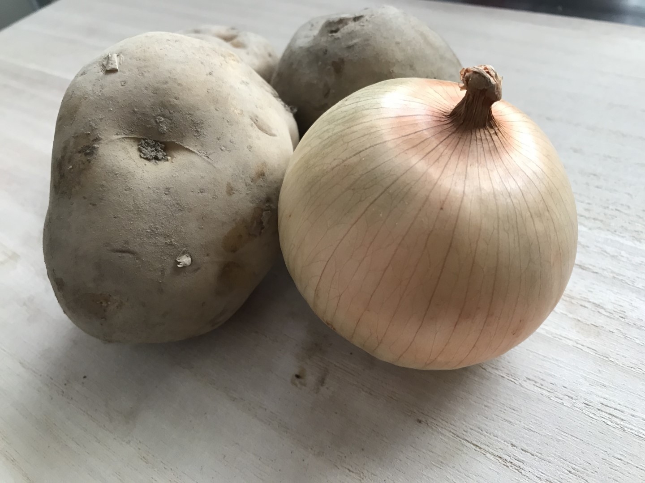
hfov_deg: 63.4
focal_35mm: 28
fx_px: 522
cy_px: 242
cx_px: 322
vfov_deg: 49.7
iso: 32
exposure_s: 1/24
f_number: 1.8
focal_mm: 4
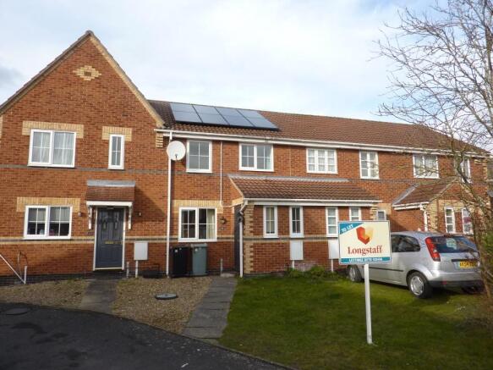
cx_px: 246
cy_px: 185
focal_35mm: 25
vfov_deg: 54.9
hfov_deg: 69.4
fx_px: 356
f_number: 4
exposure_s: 1/320
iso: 100
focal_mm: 4.1
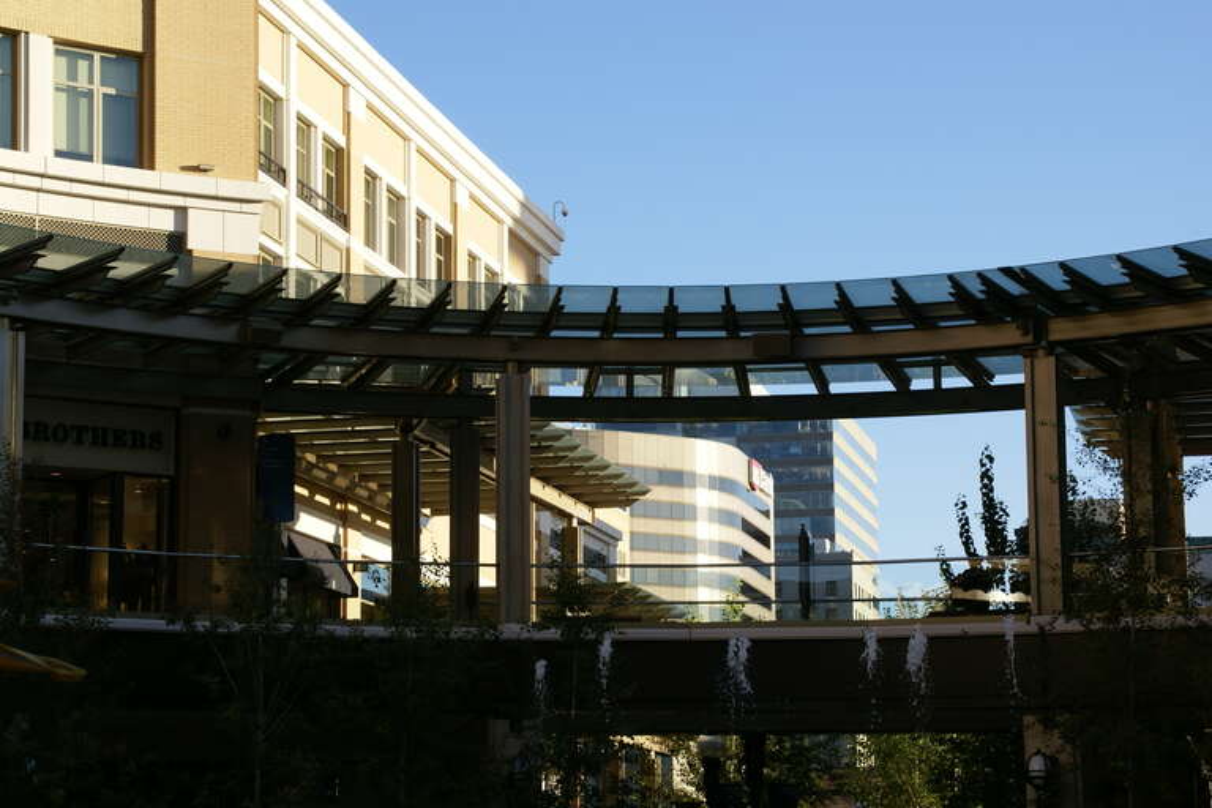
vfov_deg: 15.2
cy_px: 404
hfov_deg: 22.6
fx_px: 3030
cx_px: 606
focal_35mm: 90
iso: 100
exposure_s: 1/125
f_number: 8
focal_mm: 60
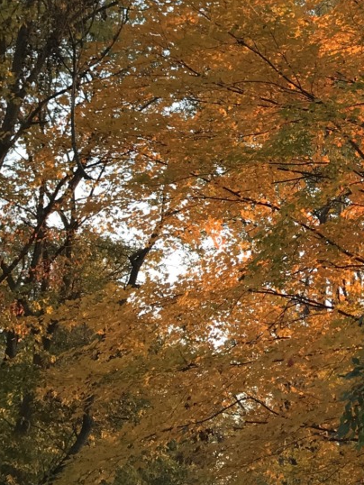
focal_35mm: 78
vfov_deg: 24.1
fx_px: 1093
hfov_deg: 18.2
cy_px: 23
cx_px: 403
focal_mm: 3.99
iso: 32
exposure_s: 1/120
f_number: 1.8
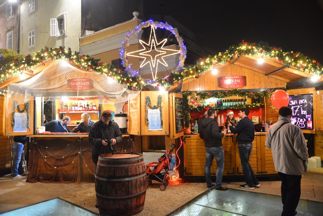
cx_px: 162
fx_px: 215
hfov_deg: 73.7
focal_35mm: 24
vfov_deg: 53.2
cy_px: 108
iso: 3200
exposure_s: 1/30
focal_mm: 24
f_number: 4
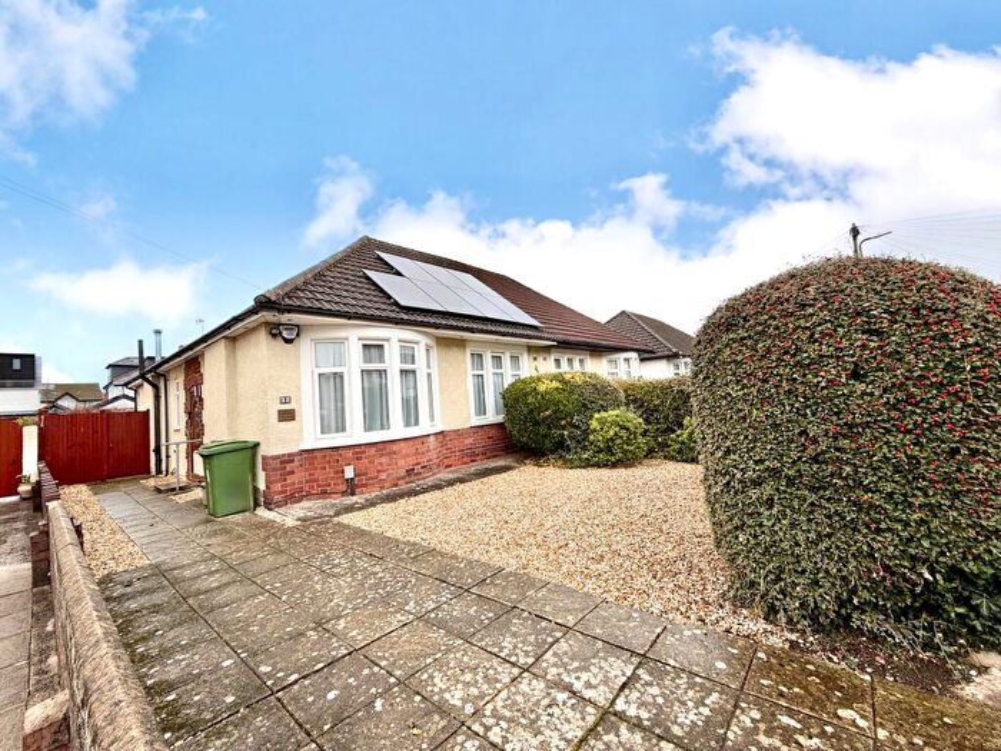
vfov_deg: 85.7
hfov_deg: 102.1
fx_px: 405
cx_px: 500
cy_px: 376
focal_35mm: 14
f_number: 2.2
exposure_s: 1/421
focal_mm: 2.22
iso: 64
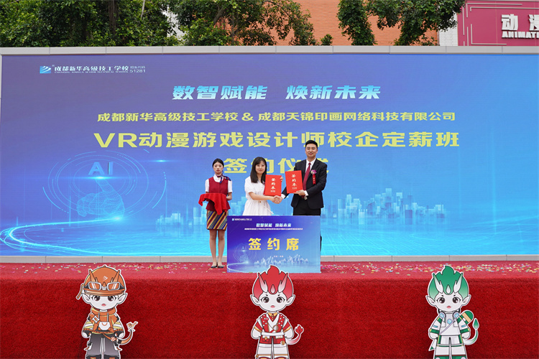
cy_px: 180
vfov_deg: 26.5
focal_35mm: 51
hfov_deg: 38.9
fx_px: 764
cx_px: 270
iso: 200
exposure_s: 1/250
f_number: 5.6
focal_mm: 34
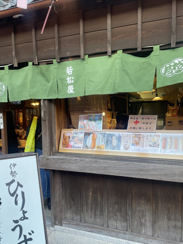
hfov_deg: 45.4
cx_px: 91
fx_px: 219
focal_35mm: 31
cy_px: 134
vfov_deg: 58.2
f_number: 1.6
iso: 50
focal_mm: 4.2
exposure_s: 1/121
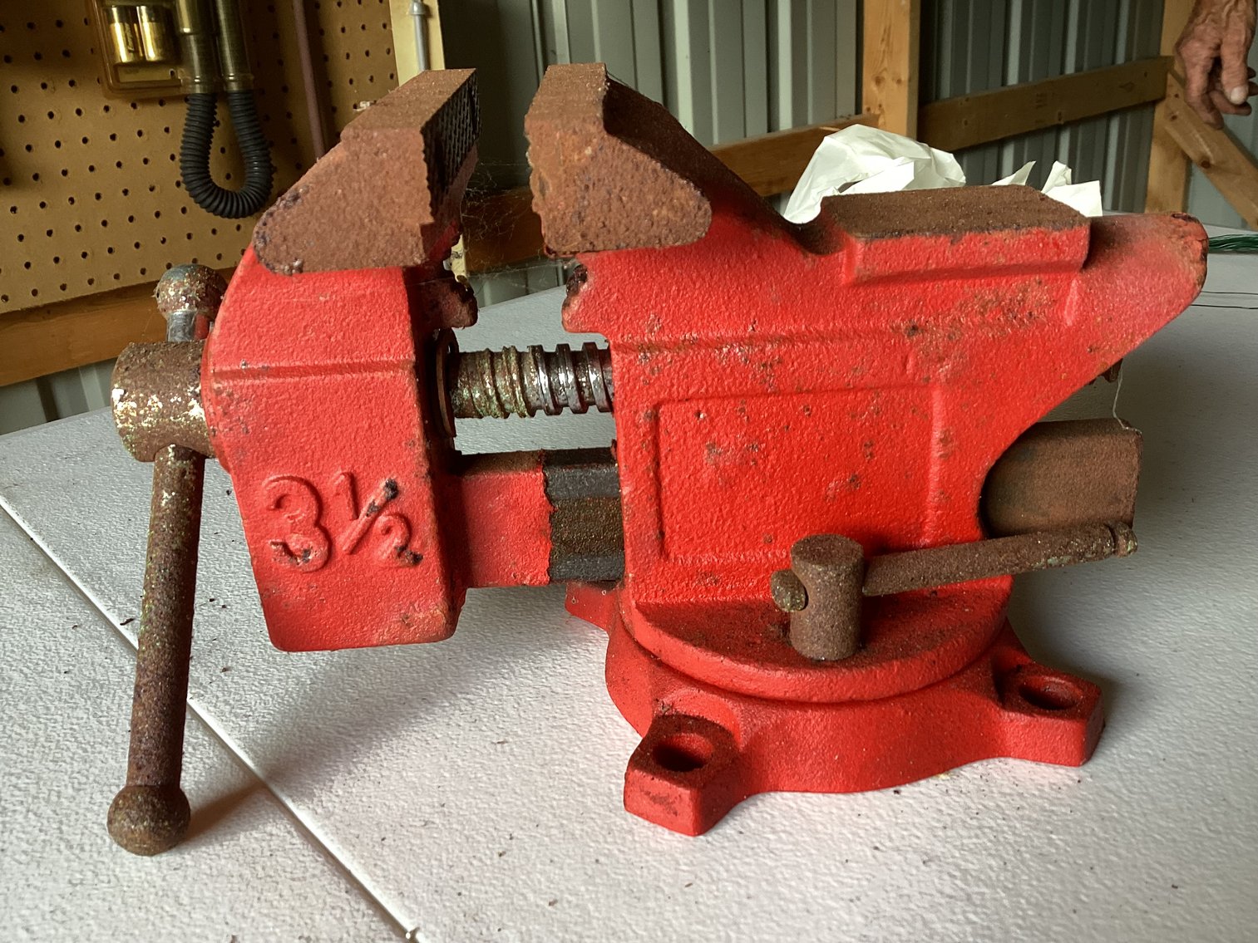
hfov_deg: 58.3
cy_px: 472
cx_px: 629
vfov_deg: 45.4
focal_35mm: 31
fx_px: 1127
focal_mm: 3.3
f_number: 2.4
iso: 80
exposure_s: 1/60
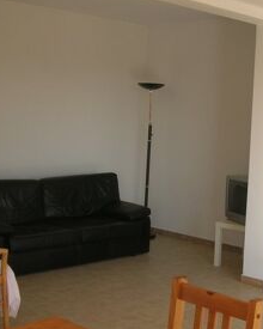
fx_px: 564
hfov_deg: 25.9
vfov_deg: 32.4
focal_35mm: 58
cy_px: 202
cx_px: 197
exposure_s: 1/107
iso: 50
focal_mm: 5.7
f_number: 4.9
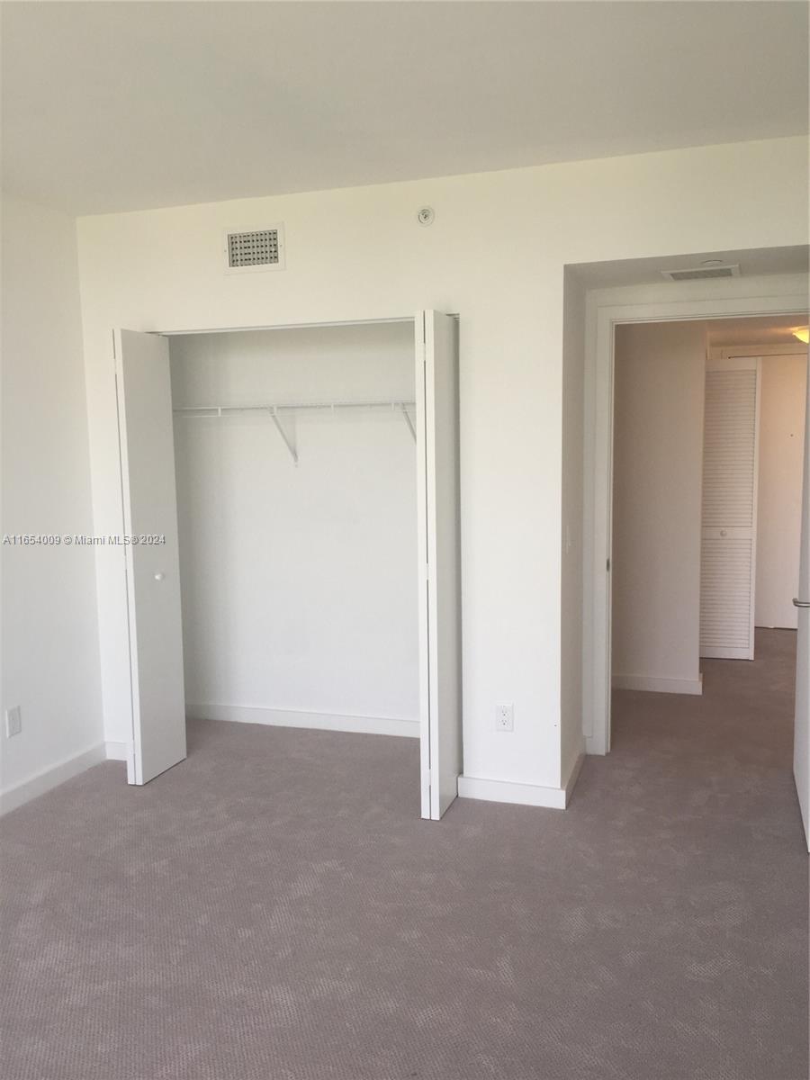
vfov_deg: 61.7
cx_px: 405
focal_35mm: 29
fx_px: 905
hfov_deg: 48.2
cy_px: 540
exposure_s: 1/60
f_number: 2.2
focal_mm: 4.15
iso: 32
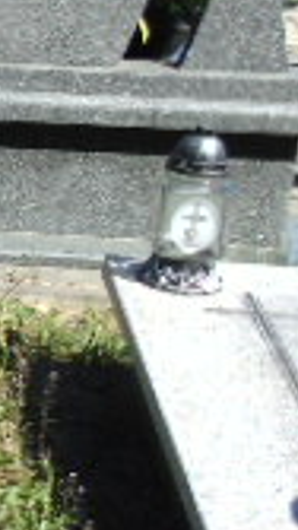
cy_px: 257
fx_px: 1699
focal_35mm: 121
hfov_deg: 8.2
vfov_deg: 17.7
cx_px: -663
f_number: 3.6
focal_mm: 5.2
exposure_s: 1/640
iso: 80
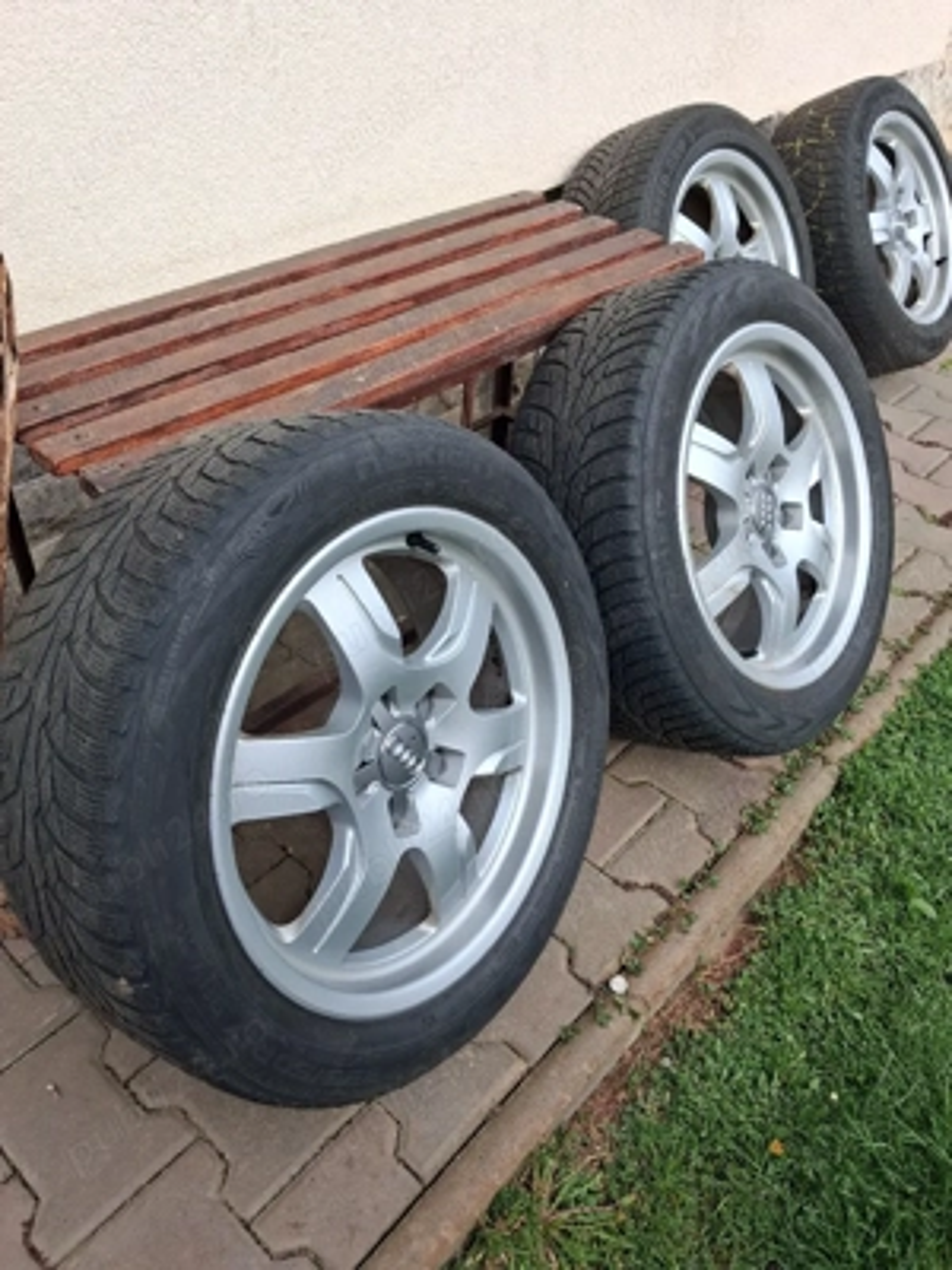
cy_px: 635
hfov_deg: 51.4
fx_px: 990
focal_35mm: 27
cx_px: 476
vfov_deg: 65.3
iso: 25
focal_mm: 4
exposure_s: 1/250
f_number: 1.8
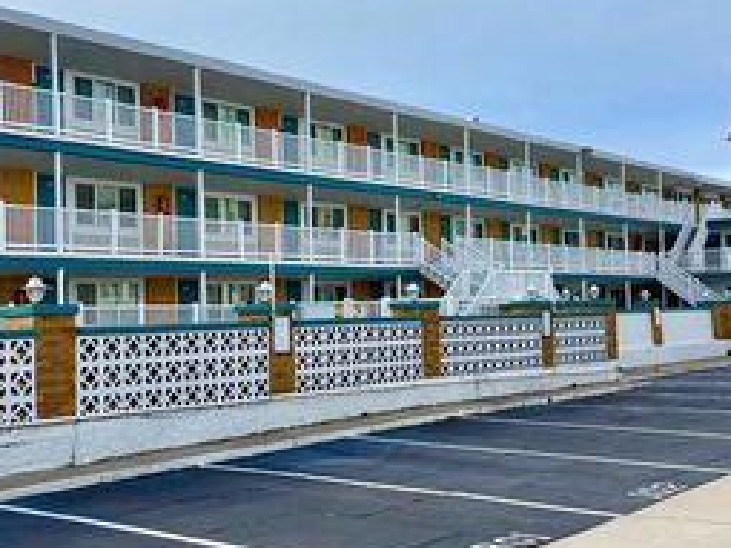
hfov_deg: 37.4
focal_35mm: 51
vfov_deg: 28.5
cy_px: 274
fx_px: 1076
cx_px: 304
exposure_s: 1/3650
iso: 50
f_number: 1.6
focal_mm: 5.96
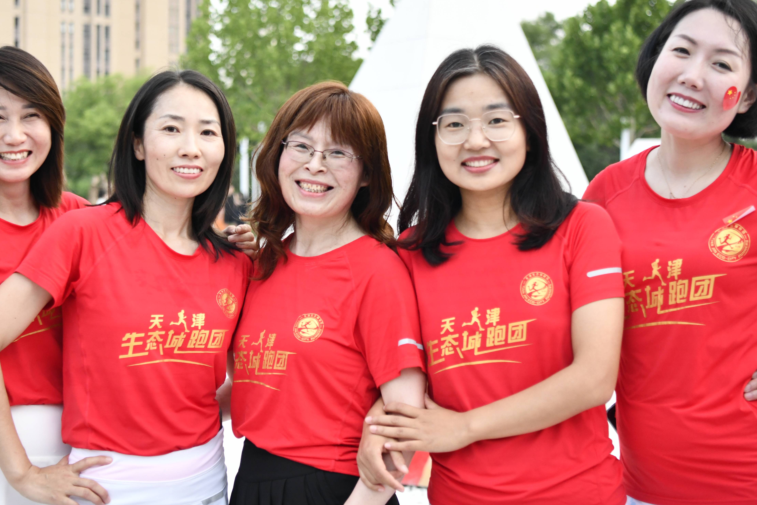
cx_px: 332
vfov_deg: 24.2
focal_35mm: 56
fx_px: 1178
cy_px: 205
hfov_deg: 35.6
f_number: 2.8
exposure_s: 1/400
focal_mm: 40
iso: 1600
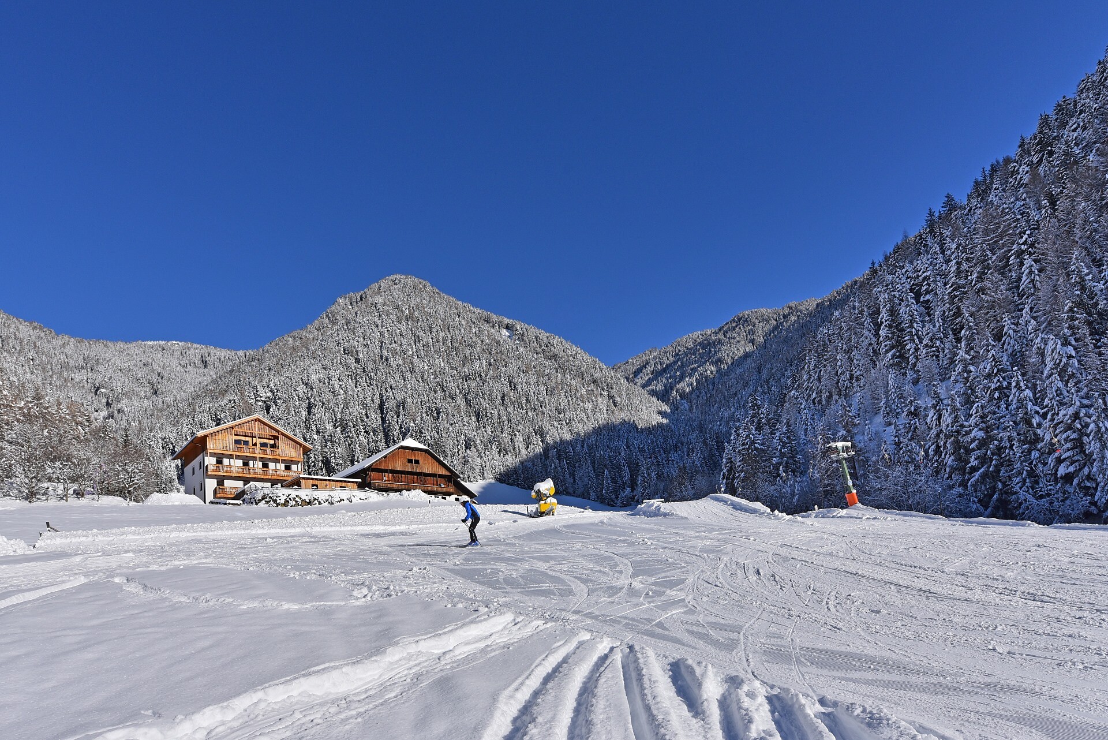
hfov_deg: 96.7
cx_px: 554
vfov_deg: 73.8
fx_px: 493
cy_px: 370
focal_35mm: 16
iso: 160
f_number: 11
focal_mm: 16
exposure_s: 1/800
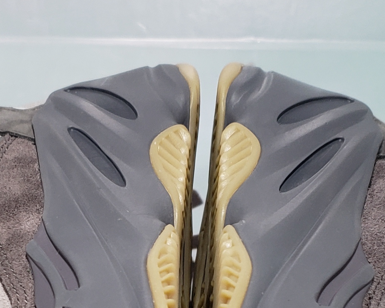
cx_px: 151
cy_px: 414
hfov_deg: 19.0
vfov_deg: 14.5
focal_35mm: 101
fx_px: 1151
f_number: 1.5
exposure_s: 1/100
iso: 80
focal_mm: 4.3
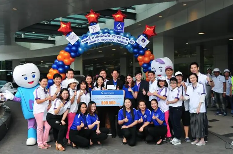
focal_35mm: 42
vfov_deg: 31.8
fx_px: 271
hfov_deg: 46.5
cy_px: 77
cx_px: 116
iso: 280
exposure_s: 1/200
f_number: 5.6
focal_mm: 28
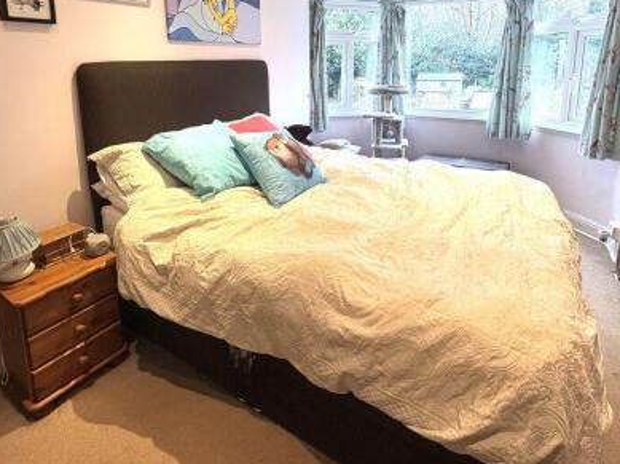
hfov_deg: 79.0
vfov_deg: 60.4
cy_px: 125
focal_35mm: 21
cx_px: 294
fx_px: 376
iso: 200
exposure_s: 1/100
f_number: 2.2
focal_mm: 2.22
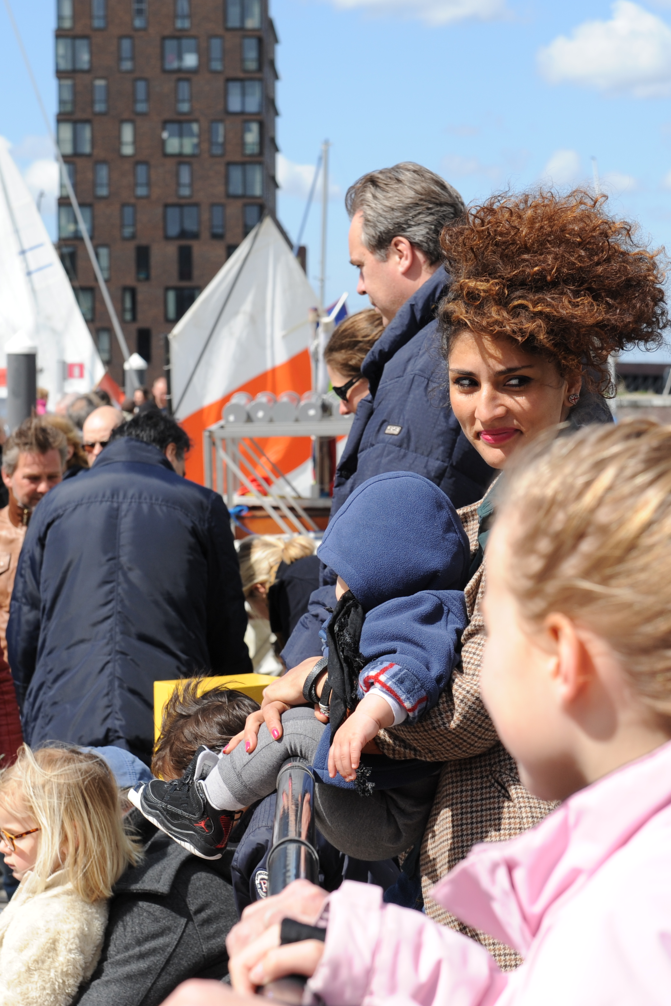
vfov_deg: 22.4
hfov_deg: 15.0
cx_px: 394
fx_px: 2544
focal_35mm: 91
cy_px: 503
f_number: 8
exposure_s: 1/500
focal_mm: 60
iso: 250
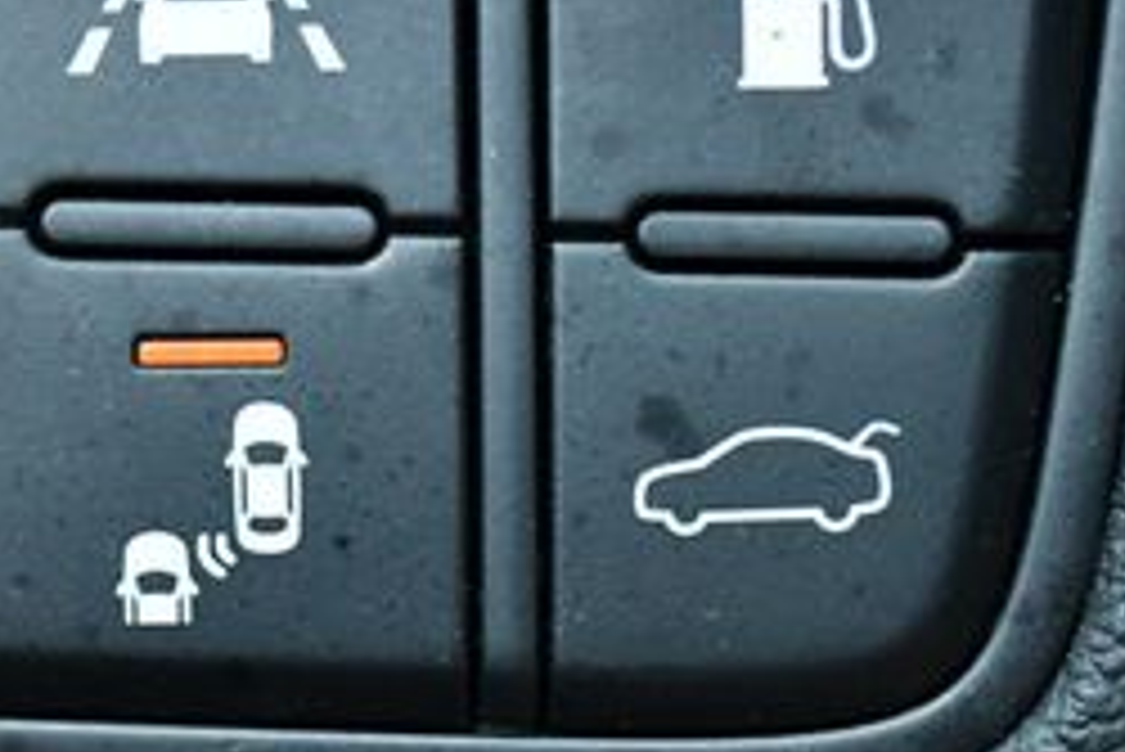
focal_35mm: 179
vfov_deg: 7.7
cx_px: 58
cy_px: 221
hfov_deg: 11.4
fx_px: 5597
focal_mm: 35
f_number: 5
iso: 2000
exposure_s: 1/125
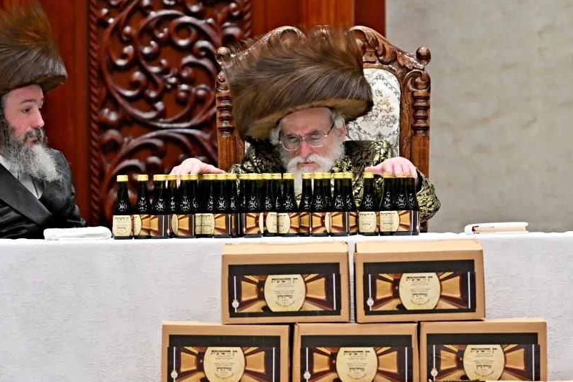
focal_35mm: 383
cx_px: 363
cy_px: 231
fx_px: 6093
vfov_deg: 3.6
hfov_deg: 5.4
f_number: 2.8
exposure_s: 1/320
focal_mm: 200
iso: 160
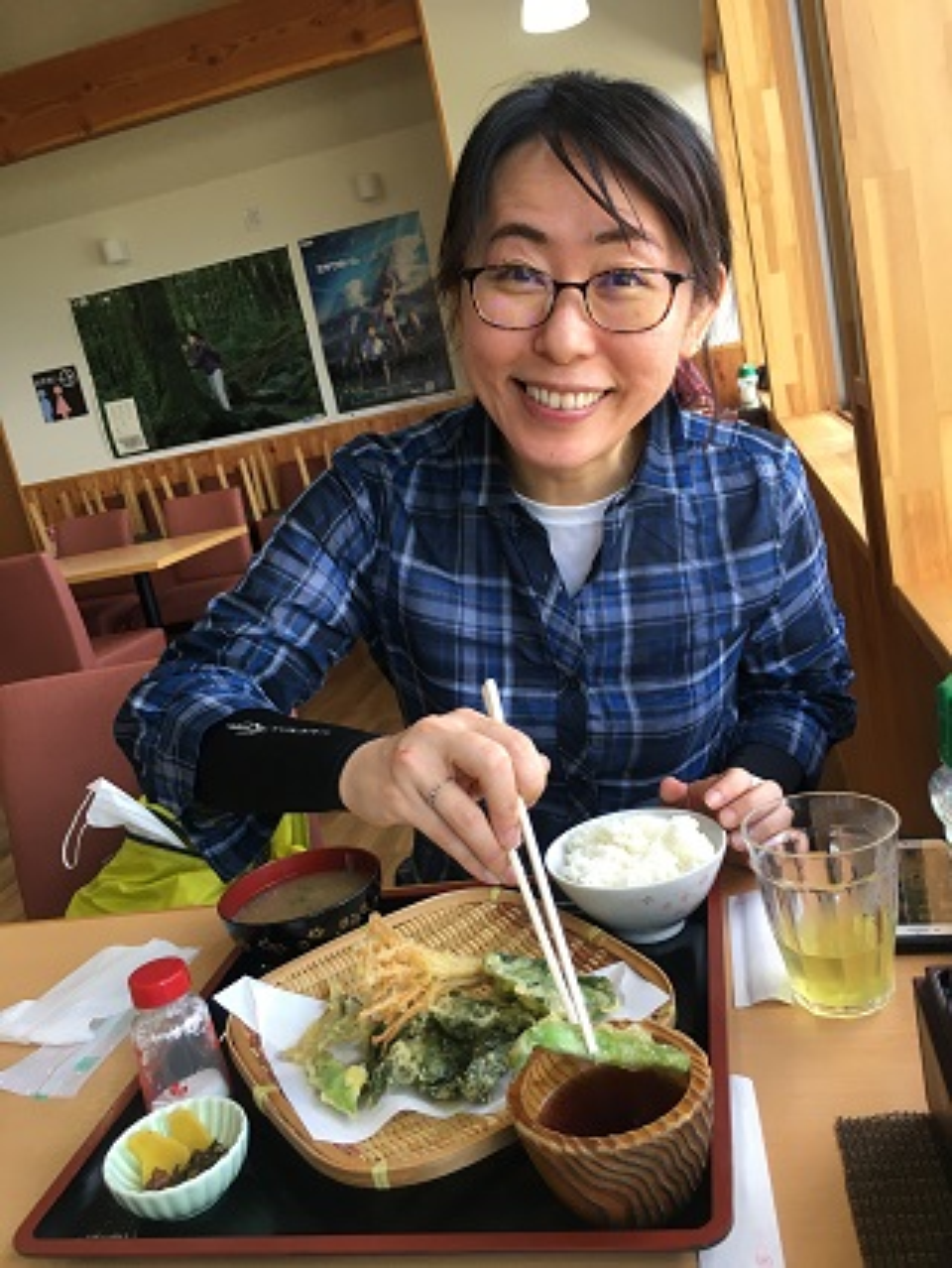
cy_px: 634
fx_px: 1062
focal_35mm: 29
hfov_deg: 48.3
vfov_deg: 61.6
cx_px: 476
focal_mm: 4.15
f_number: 2.2
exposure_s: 1/40
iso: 25
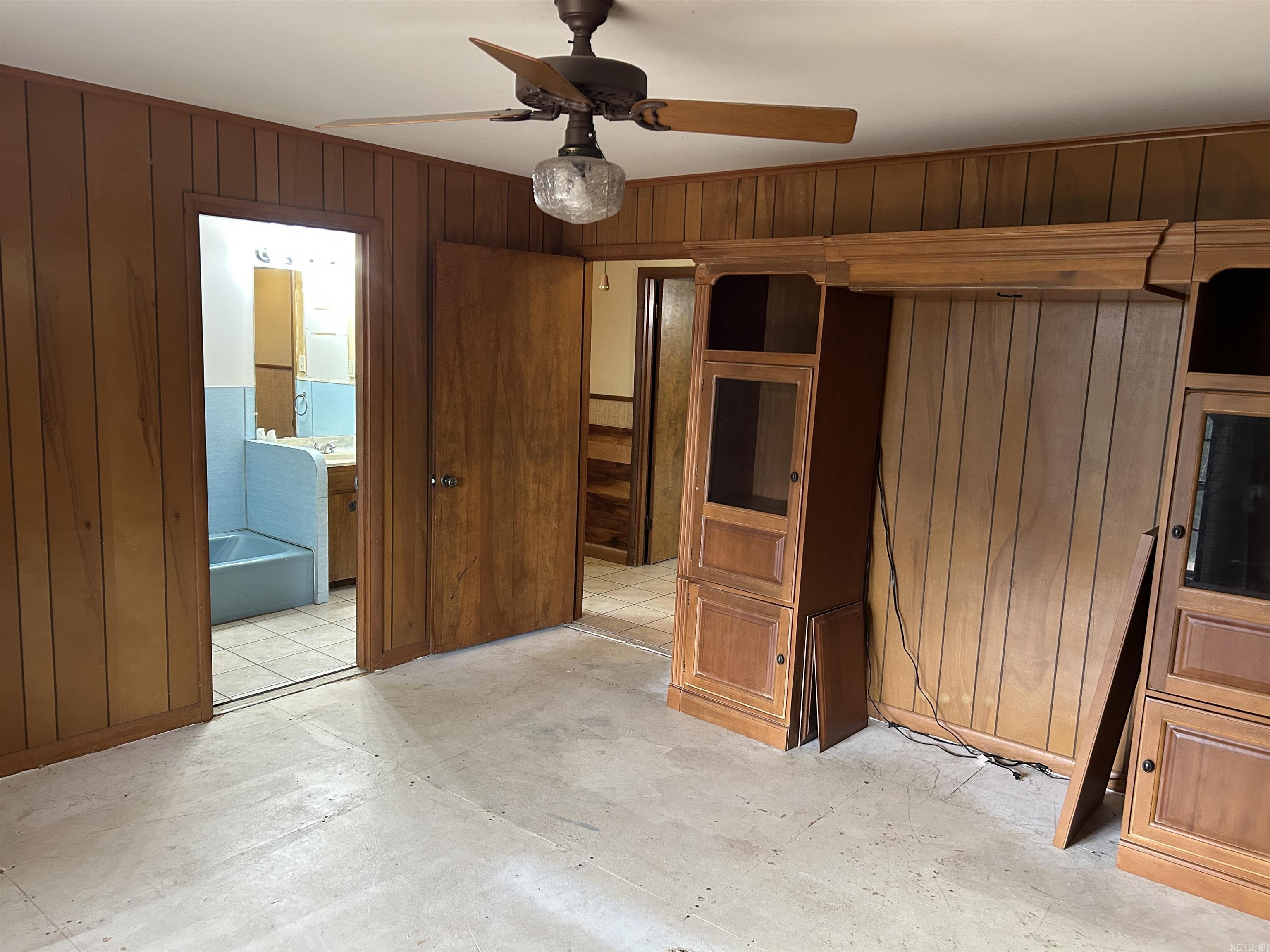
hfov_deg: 67.3
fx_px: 954
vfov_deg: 53.1
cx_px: 635
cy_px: 476
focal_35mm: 26
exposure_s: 1/60
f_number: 1.5
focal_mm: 5.7
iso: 250
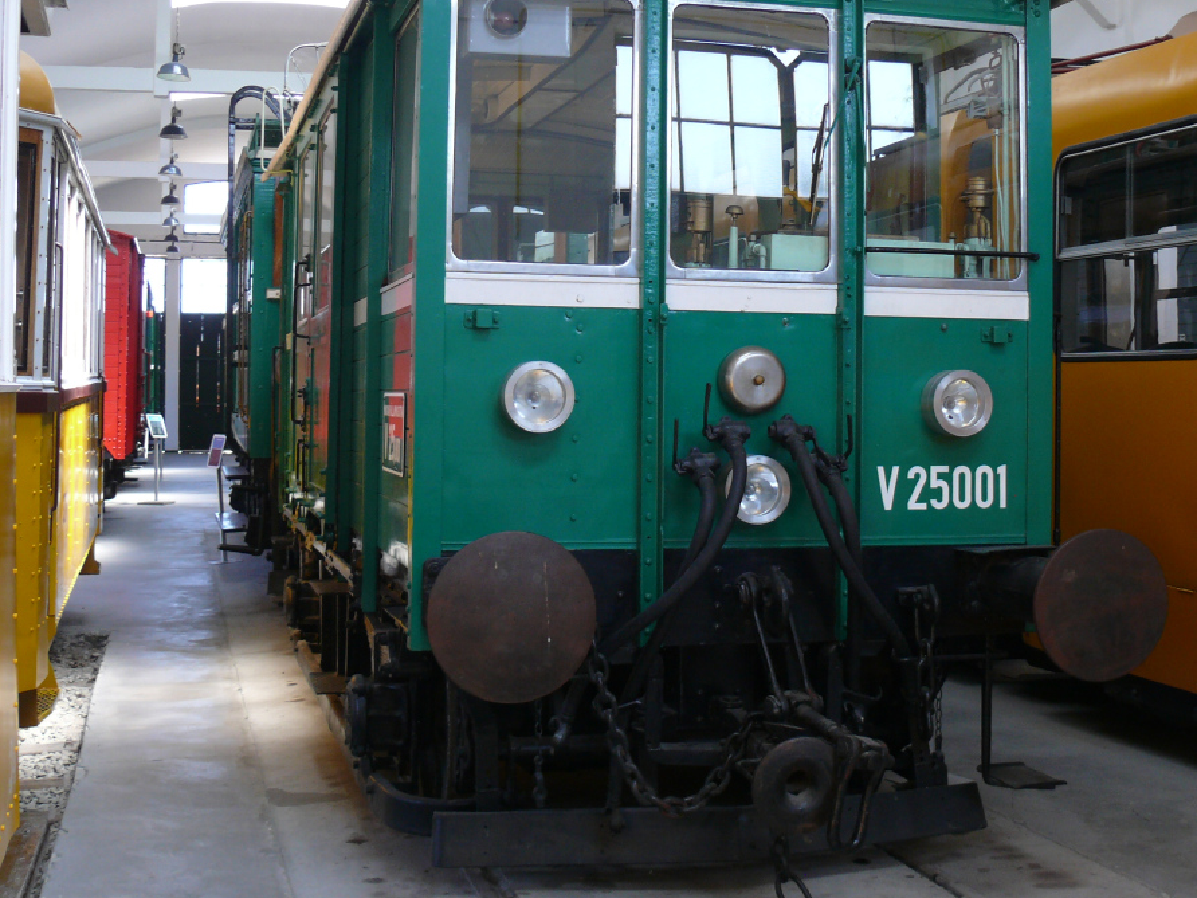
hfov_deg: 37.4
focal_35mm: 51
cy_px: 283
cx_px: 706
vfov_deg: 28.3
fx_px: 1764
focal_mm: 7.4
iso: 100
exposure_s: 1/50
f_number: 2.8
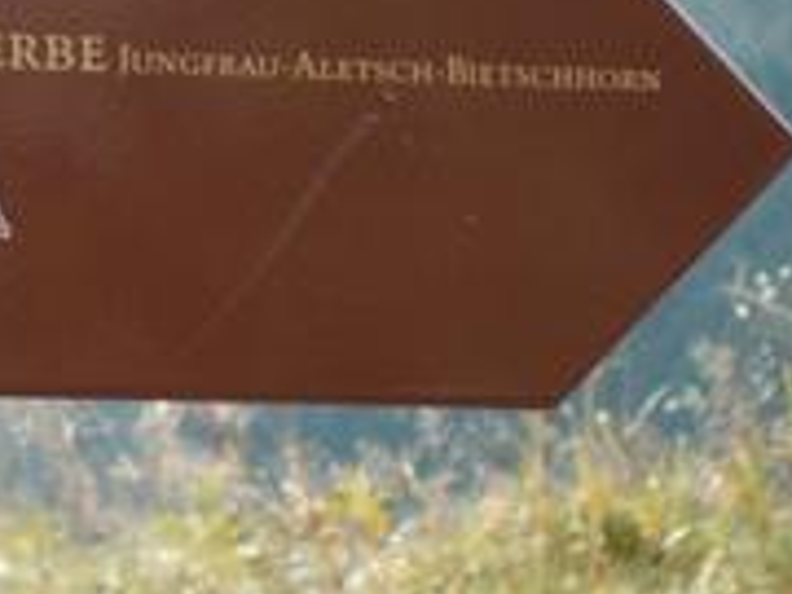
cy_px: 180
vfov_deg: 7.2
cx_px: -607
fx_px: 4713
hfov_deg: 9.2
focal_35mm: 206
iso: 50
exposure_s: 1/200
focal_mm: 9.67
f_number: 3.2
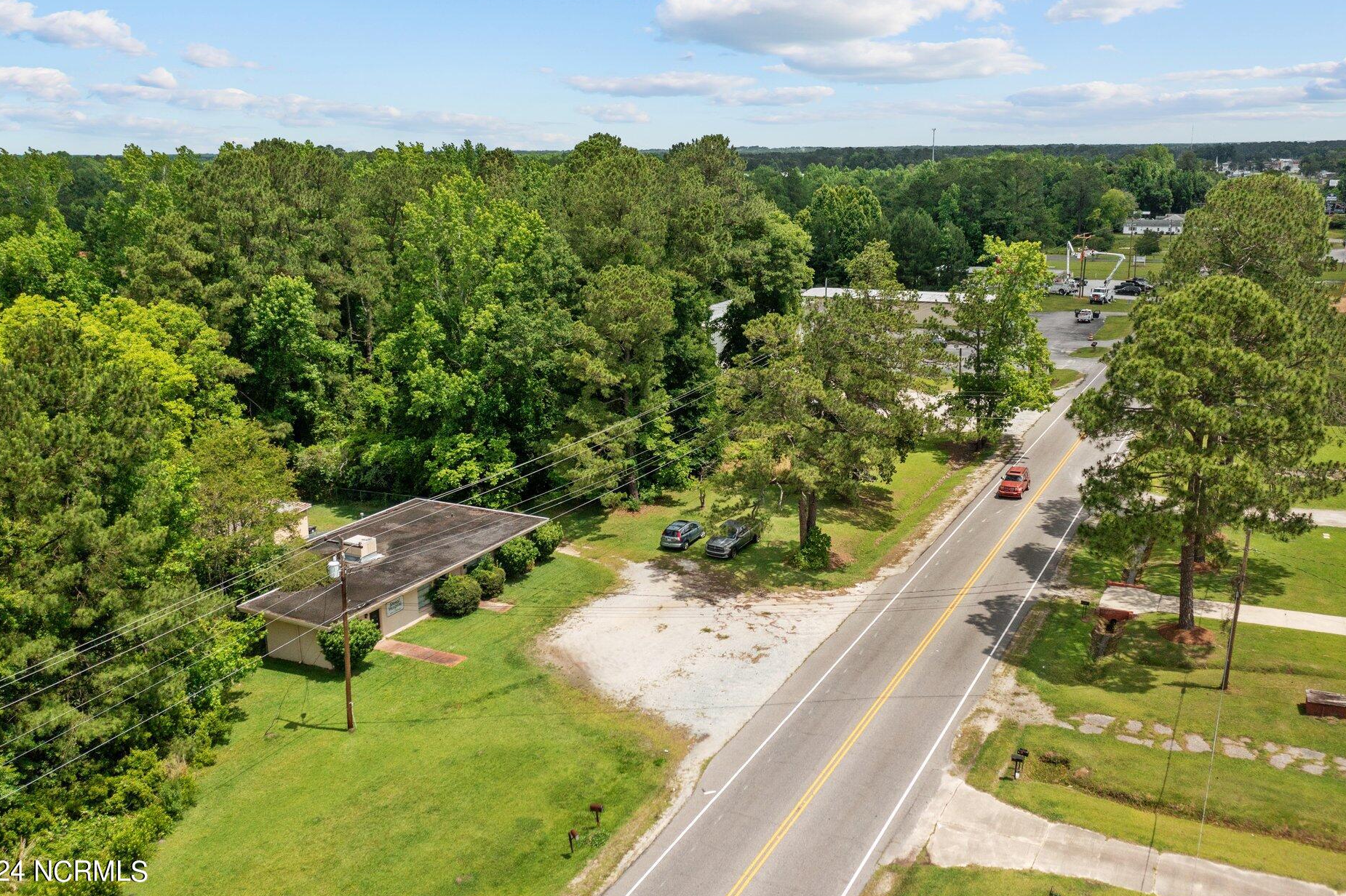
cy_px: 420
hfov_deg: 60.3
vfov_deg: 42.3
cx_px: 685
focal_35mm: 31
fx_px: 1159
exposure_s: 1/640
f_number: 2.8
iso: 200
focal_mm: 10.26
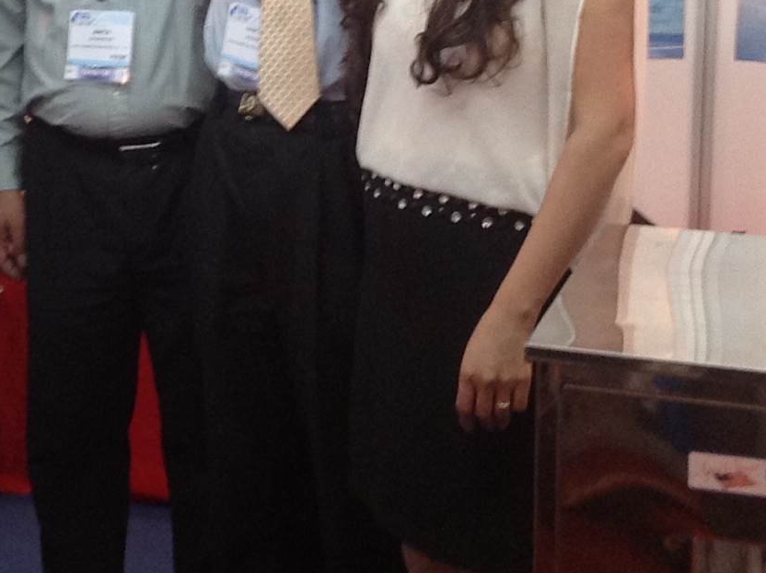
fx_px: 2409
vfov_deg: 13.3
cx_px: 127
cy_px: -18
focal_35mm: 109
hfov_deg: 17.9
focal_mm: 4.28
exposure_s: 1/15
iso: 160
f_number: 2.4
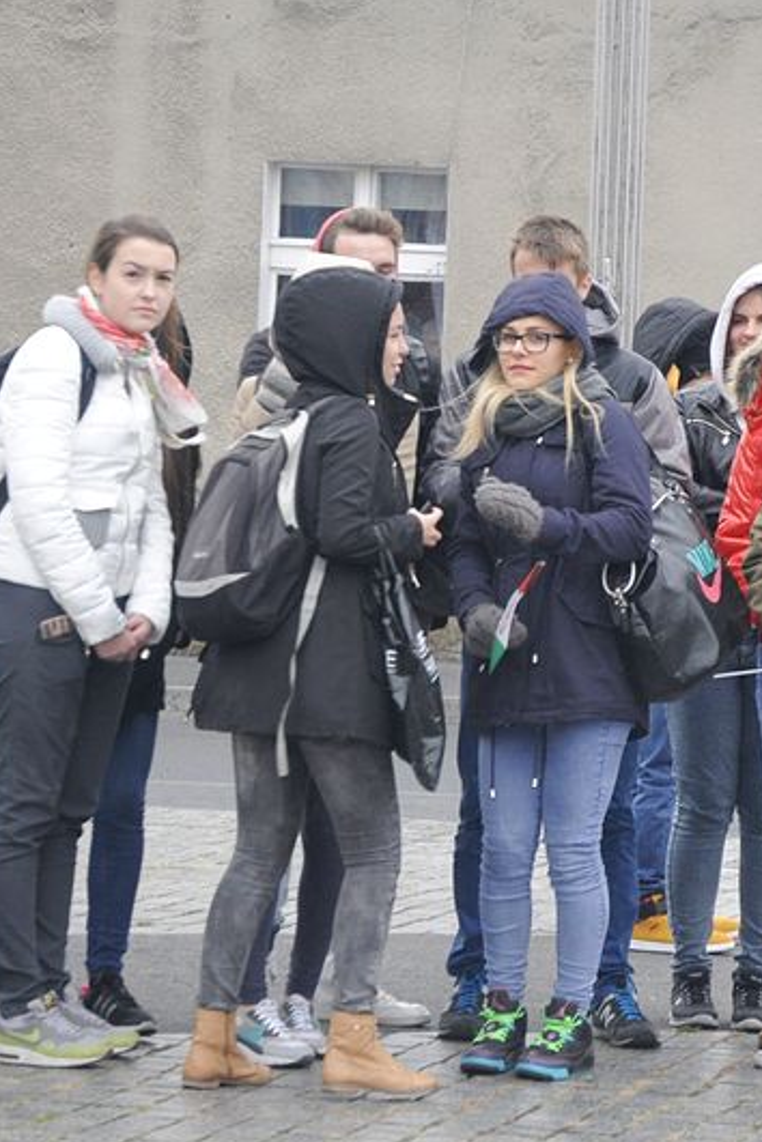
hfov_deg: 6.7
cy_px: 560
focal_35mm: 204
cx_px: 583
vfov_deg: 10.1
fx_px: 6470
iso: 800
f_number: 5.6
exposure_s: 1/200
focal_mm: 85
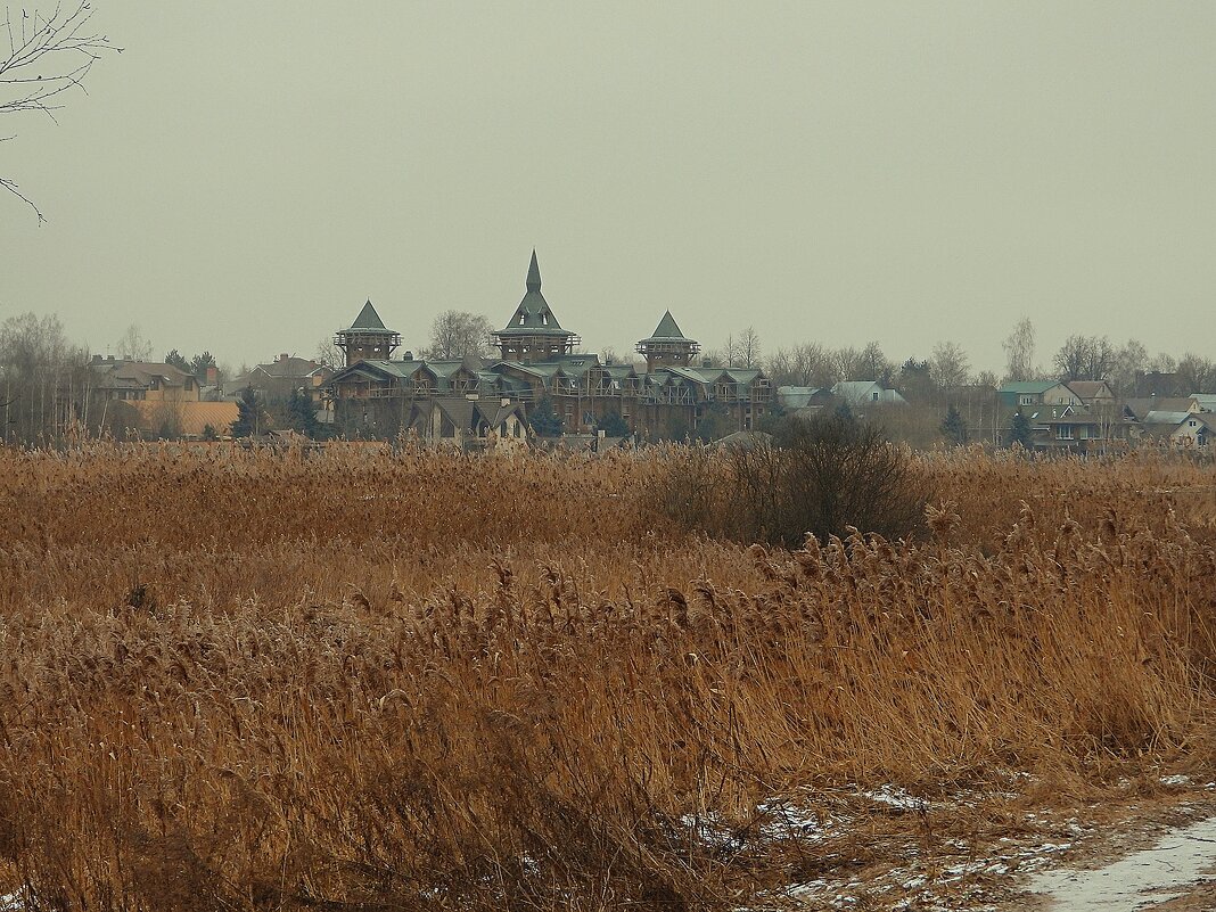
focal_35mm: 145
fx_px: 5094
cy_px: 456
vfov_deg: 10.2
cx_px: 608
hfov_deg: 13.6
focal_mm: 26.1
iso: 140
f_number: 4
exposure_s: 1/160
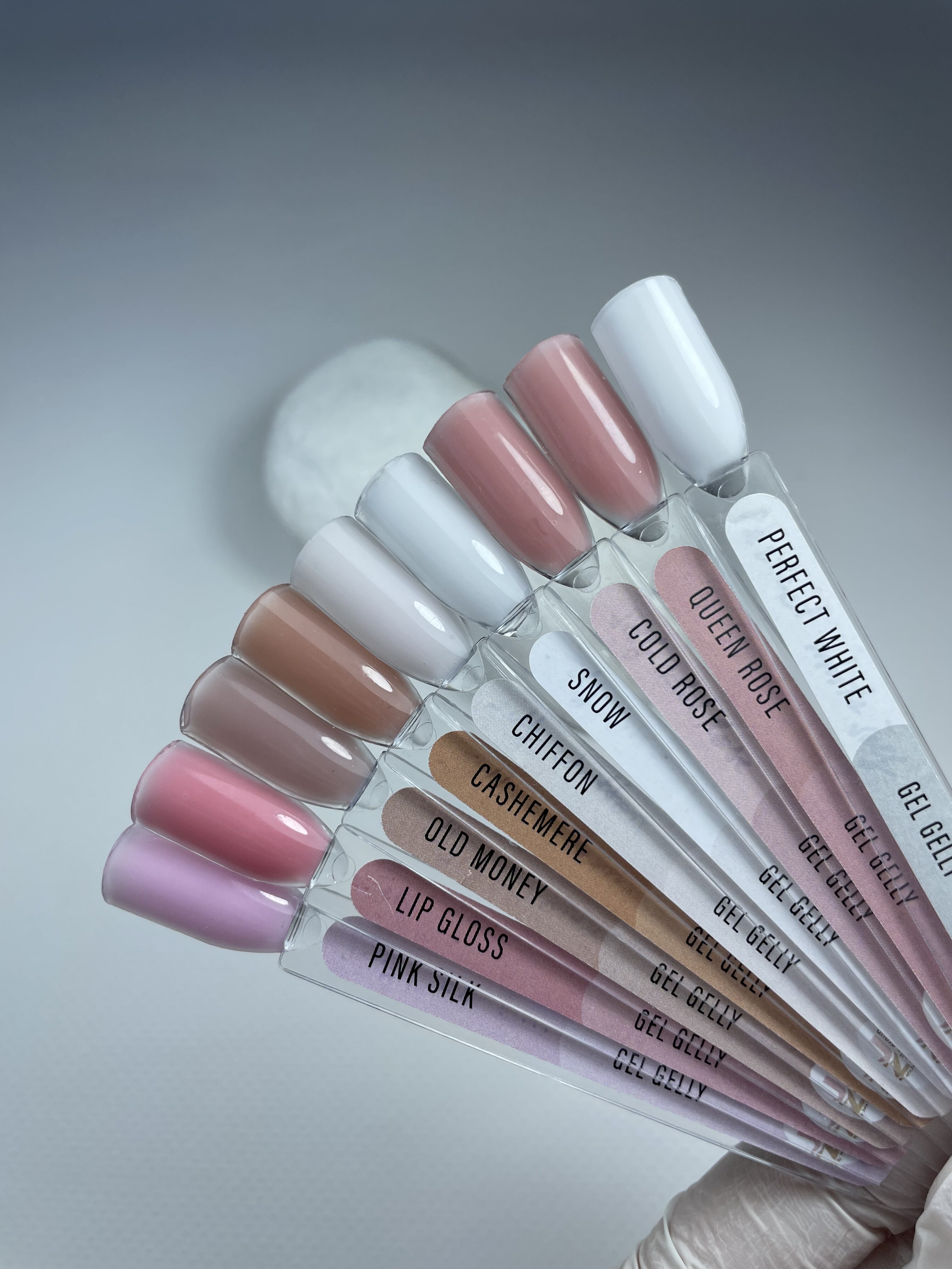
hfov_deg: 53.1
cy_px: 634
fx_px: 953
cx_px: 476
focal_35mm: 26
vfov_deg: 67.3
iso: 32
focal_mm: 4.2
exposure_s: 1/1855
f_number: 1.6
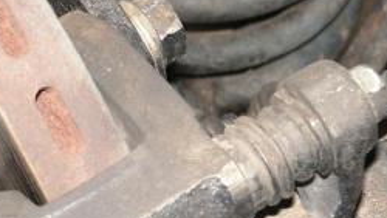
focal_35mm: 170
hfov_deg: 12.7
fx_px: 1746
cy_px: 91
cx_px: 200
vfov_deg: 7.2
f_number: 3.3
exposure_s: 1/100
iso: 160
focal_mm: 14.5
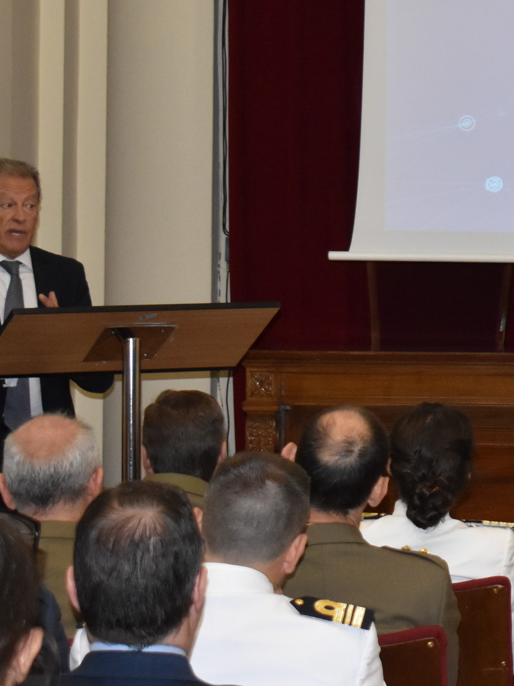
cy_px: 266
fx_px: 3010
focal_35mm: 152
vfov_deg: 13.0
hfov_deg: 9.5
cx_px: 712
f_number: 5
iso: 1600
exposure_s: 1/80
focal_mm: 42
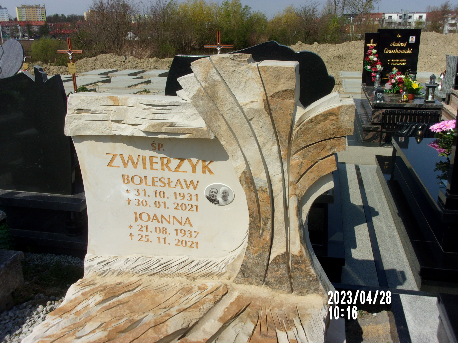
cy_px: 172
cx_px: 229
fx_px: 476
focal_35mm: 36
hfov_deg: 51.4
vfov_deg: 39.7
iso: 80
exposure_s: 1/180
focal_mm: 6.4
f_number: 11.8
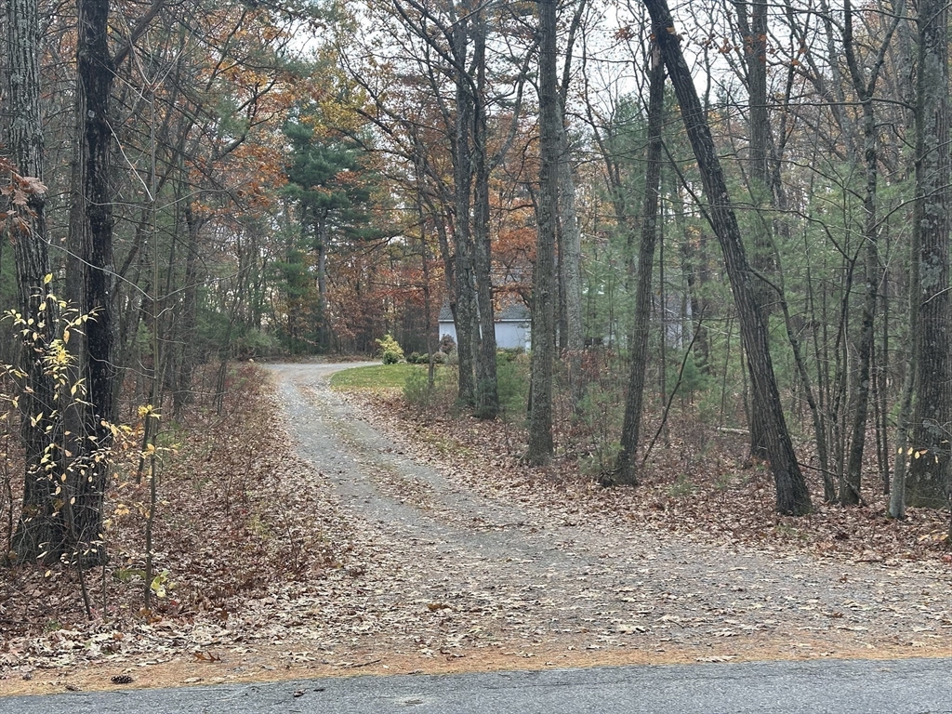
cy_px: 357
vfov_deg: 30.3
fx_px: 1320
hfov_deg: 39.7
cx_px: 476
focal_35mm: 48
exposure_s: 1/454
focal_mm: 6.86
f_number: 1.78
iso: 64
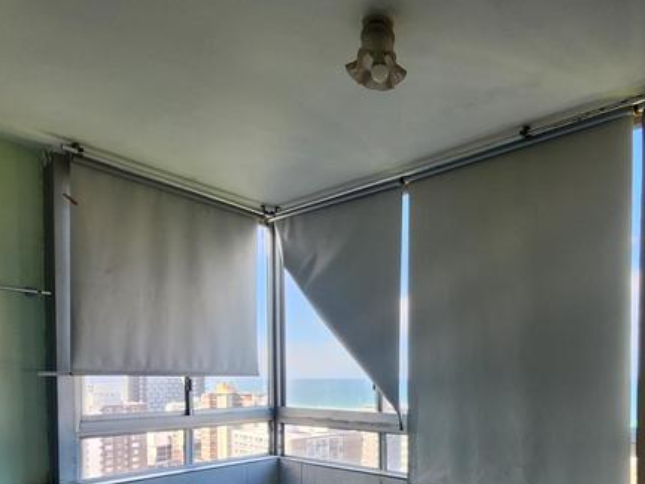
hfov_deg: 69.9
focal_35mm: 24
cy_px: 390
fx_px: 447
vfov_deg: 53.0
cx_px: 419
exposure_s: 1/123
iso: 50
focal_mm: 2.2
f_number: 2.2
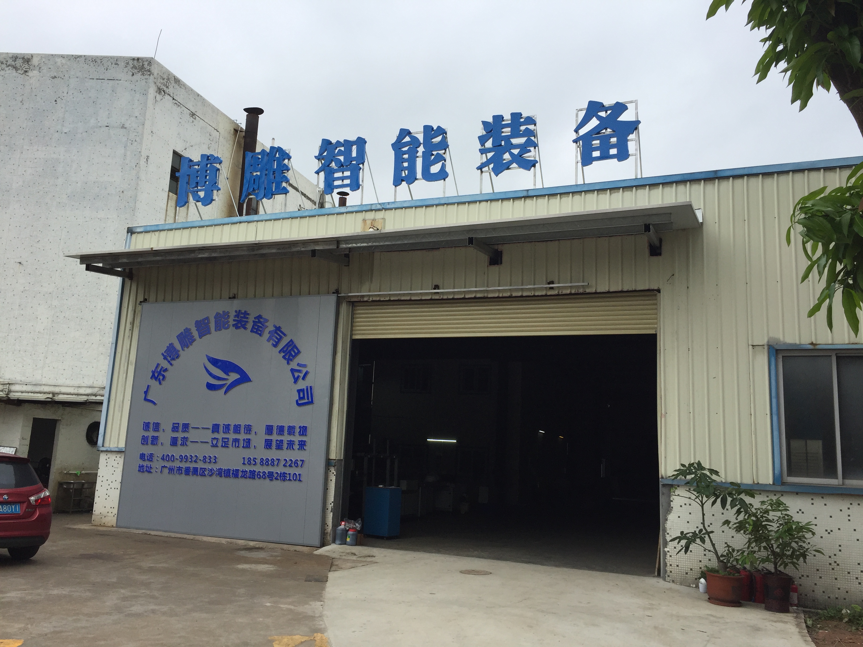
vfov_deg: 48.2
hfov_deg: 61.7
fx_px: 723
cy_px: 324
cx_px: 432
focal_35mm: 29
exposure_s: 1/1276
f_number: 2.2
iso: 32
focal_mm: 4.15
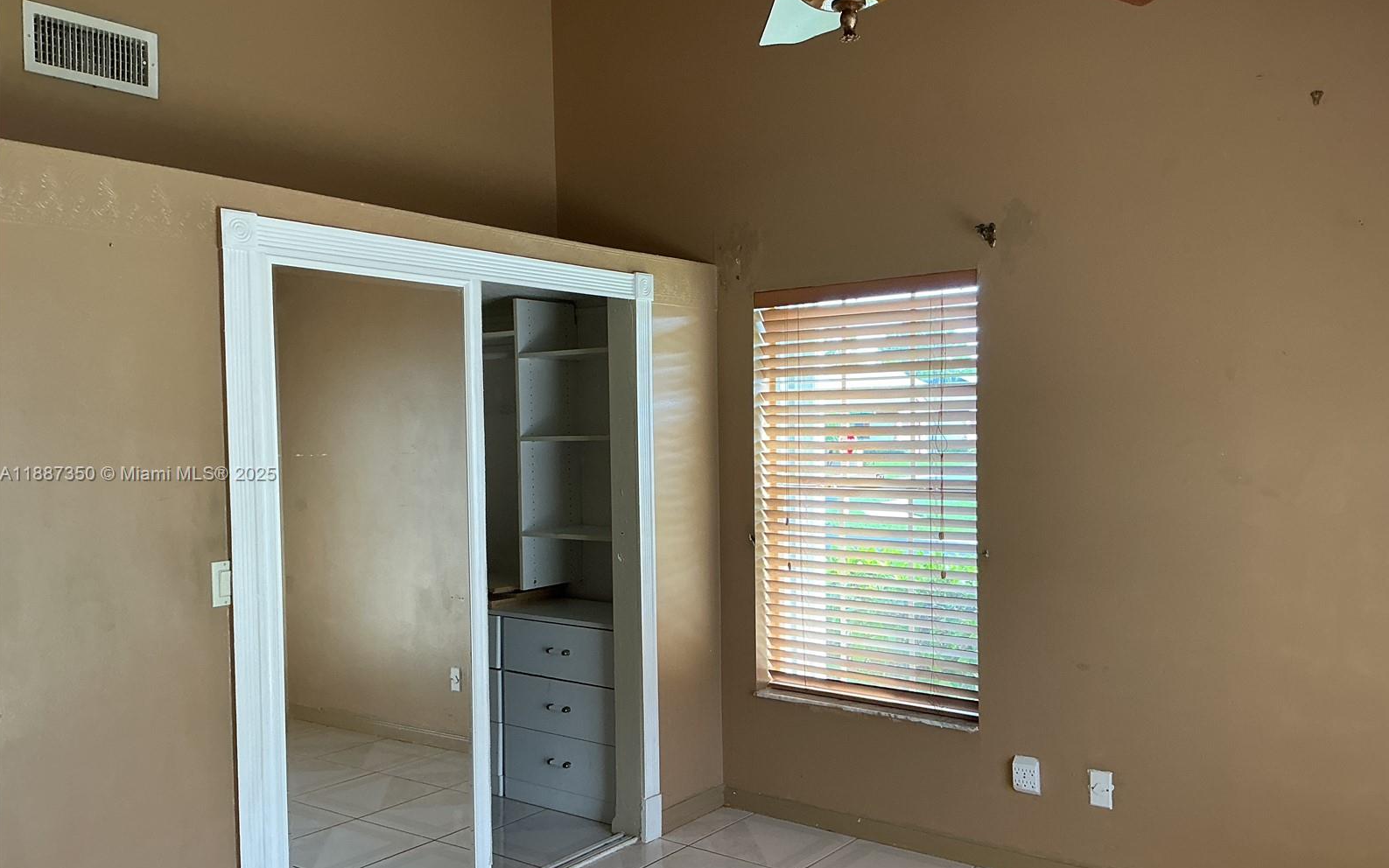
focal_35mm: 31
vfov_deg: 40.6
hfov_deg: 61.2
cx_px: 696
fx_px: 1174
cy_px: 475
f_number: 1.8
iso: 64
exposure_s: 1/60
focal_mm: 3
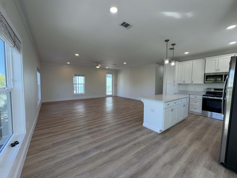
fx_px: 96
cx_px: 118
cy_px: 89
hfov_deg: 102.1
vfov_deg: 85.7
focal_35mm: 14
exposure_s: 1/120
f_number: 2.2
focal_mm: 2.22
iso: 40
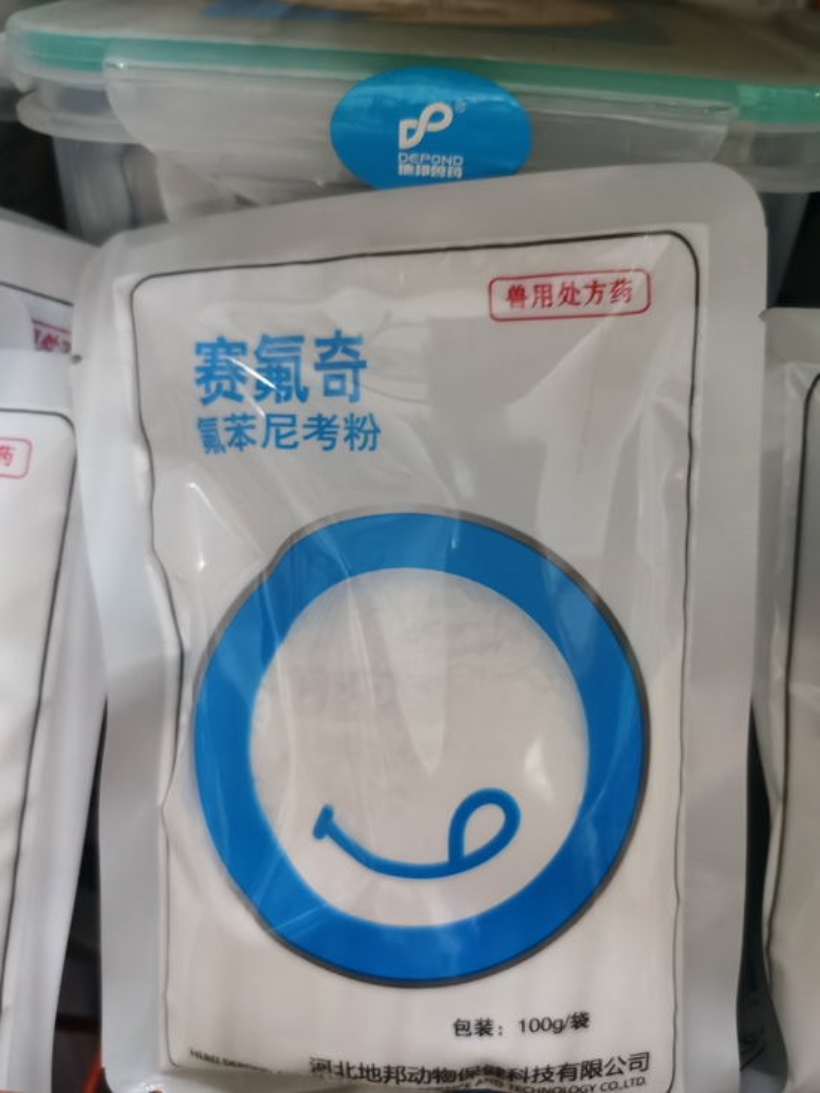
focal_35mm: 27
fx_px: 853
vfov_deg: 65.3
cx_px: 410
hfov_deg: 51.4
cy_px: 546
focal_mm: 5.56
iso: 640
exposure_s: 1/25
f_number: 1.6
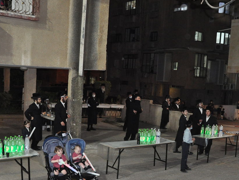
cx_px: 129
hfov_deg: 42.9
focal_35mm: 44
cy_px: 122
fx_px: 304
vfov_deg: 32.6
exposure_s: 1/125
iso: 1600
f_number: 5
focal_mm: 18
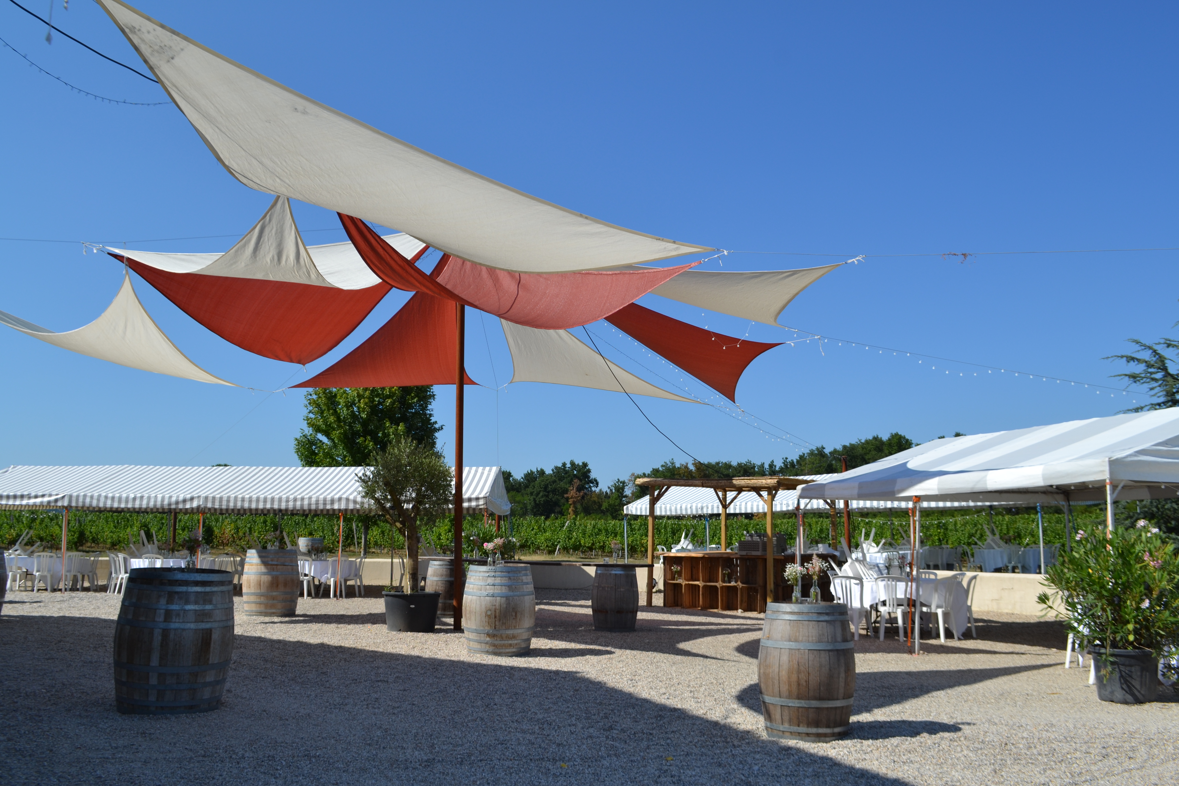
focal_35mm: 27
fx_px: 884
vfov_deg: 47.9
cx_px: 590
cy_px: 393
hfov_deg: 67.4
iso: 100
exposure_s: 1/320
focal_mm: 18
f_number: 9
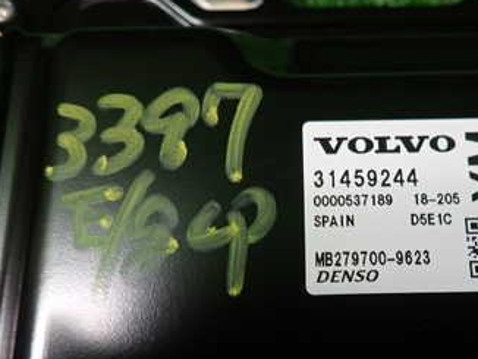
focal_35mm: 46
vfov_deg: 31.5
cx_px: 317
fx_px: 636
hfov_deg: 40.7
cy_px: 215
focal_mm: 4.5
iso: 250
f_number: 2
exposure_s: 1/30
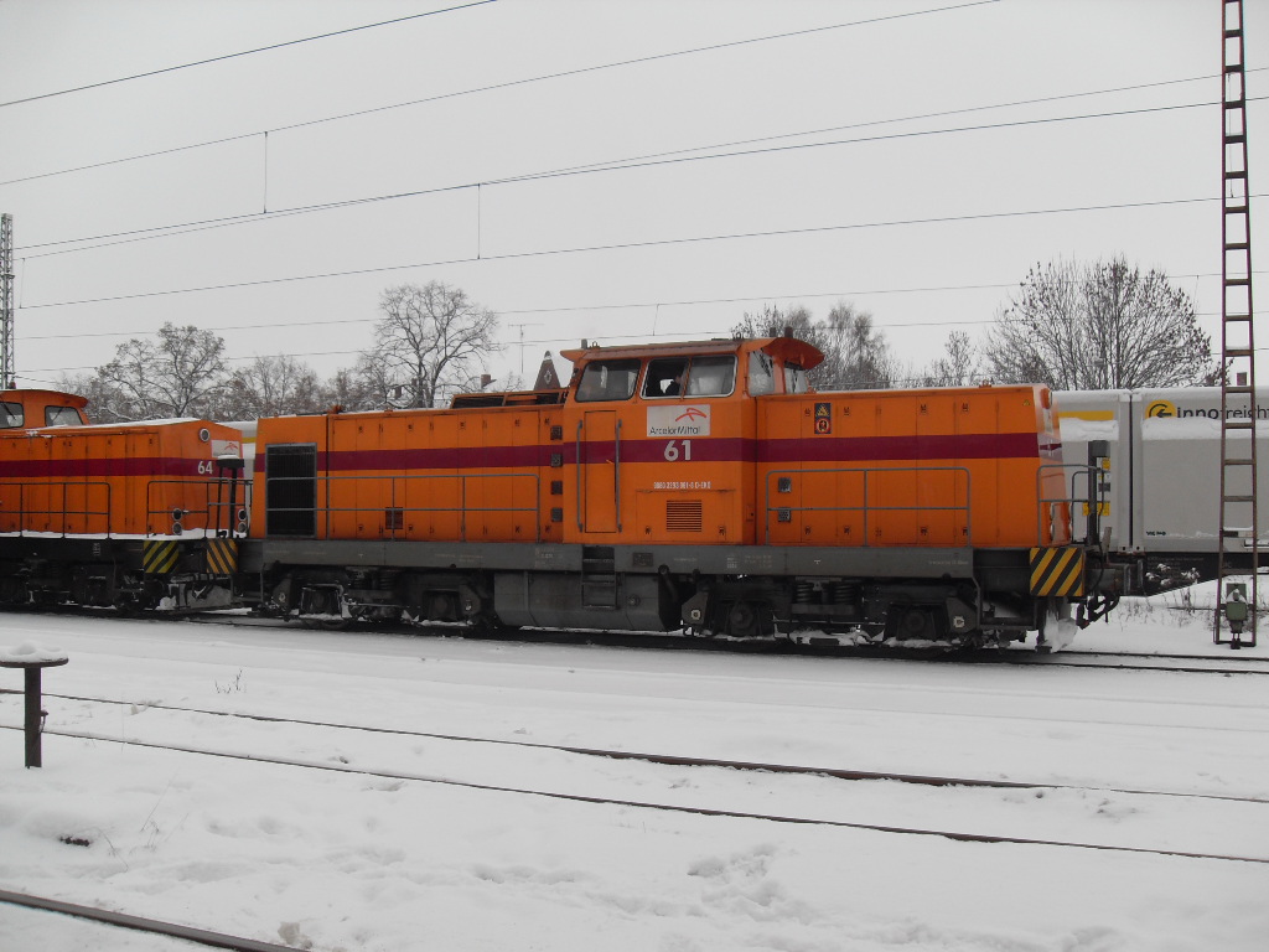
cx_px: 634
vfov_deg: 41.8
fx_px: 1246
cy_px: 476
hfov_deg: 54.0
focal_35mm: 34
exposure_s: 1/90
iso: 80
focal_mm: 6.3
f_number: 7
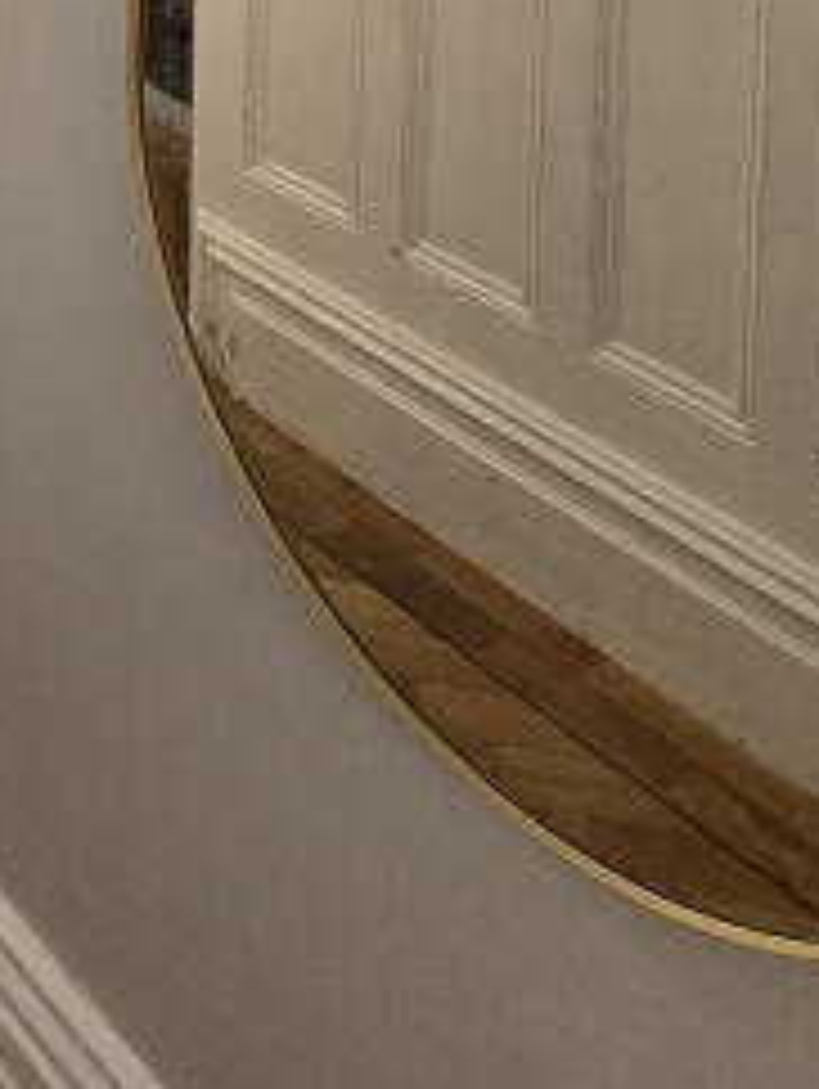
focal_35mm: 55
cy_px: -486
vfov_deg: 26.6
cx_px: -306
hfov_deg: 23.0
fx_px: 1732
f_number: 2.2
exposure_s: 1/50
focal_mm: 2.2
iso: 200
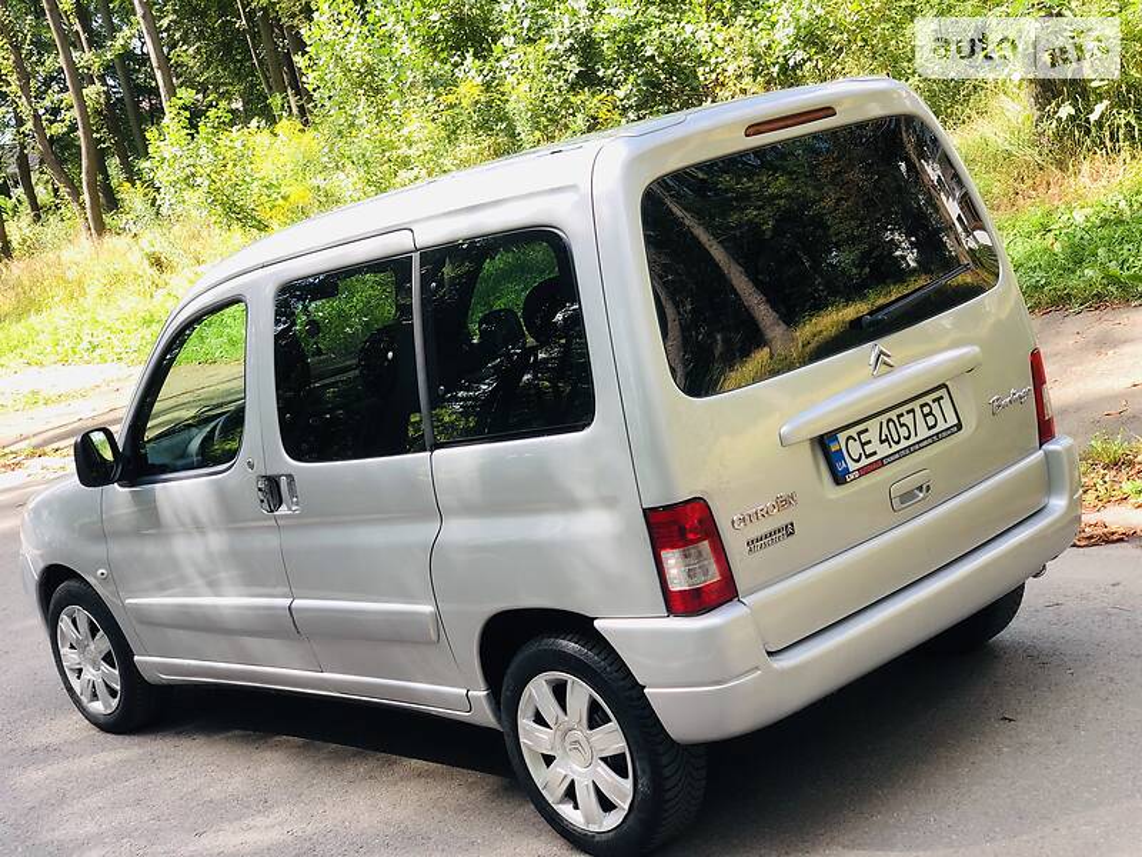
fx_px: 1716
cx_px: 571
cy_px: 428
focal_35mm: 52
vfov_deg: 28.0
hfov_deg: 36.8
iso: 16
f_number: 2.4
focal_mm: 6
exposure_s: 1/120
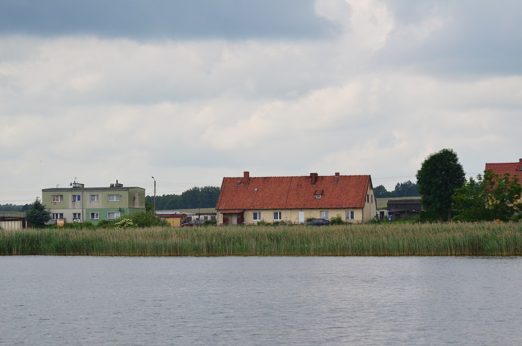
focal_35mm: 128
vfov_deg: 10.7
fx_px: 1844
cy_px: 173
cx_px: 261
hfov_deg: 16.1
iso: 1100
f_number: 4.5
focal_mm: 85
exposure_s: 1/8000
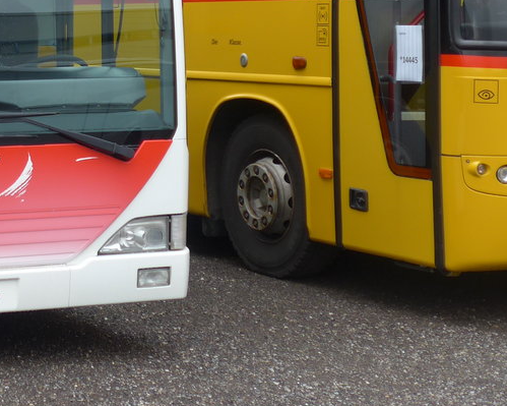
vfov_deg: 14.1
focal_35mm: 108
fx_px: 1620
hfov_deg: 17.2
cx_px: -61
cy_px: 5
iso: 80
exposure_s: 1/400
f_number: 3
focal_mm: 9.5
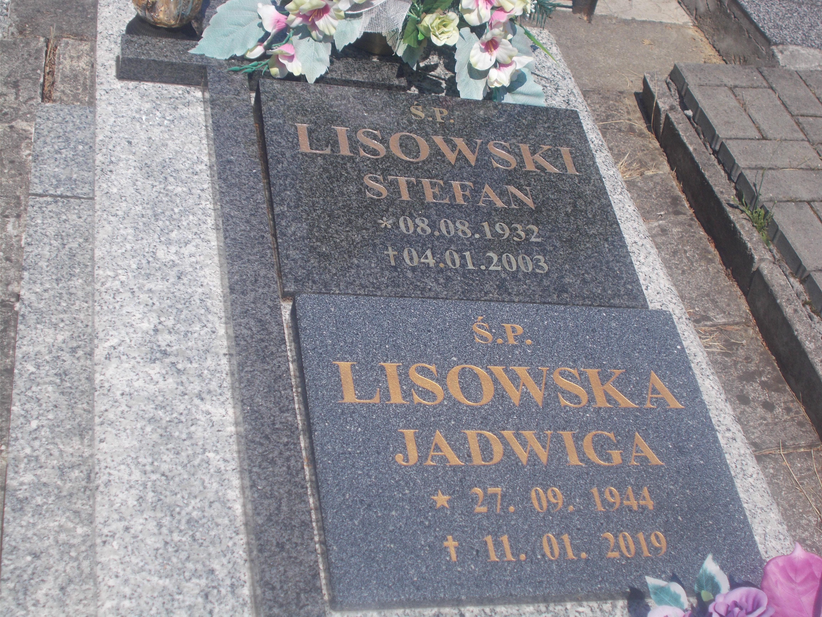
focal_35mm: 50
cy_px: 308
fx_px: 1187
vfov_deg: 29.1
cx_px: 411
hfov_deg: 38.2
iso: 80
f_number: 11.3
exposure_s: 1/100
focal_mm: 9
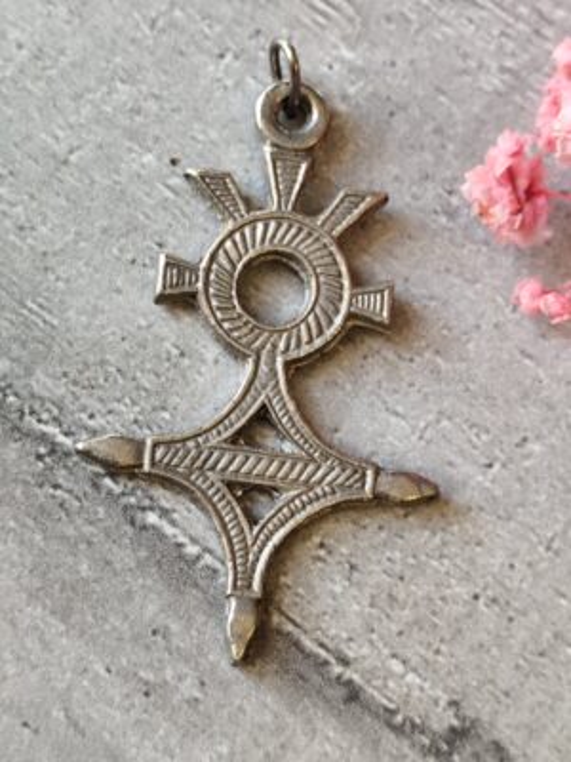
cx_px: 286
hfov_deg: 15.9
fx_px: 2045
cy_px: 381
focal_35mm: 93
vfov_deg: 21.1
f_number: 1.65
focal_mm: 6.19
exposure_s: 1/50
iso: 200
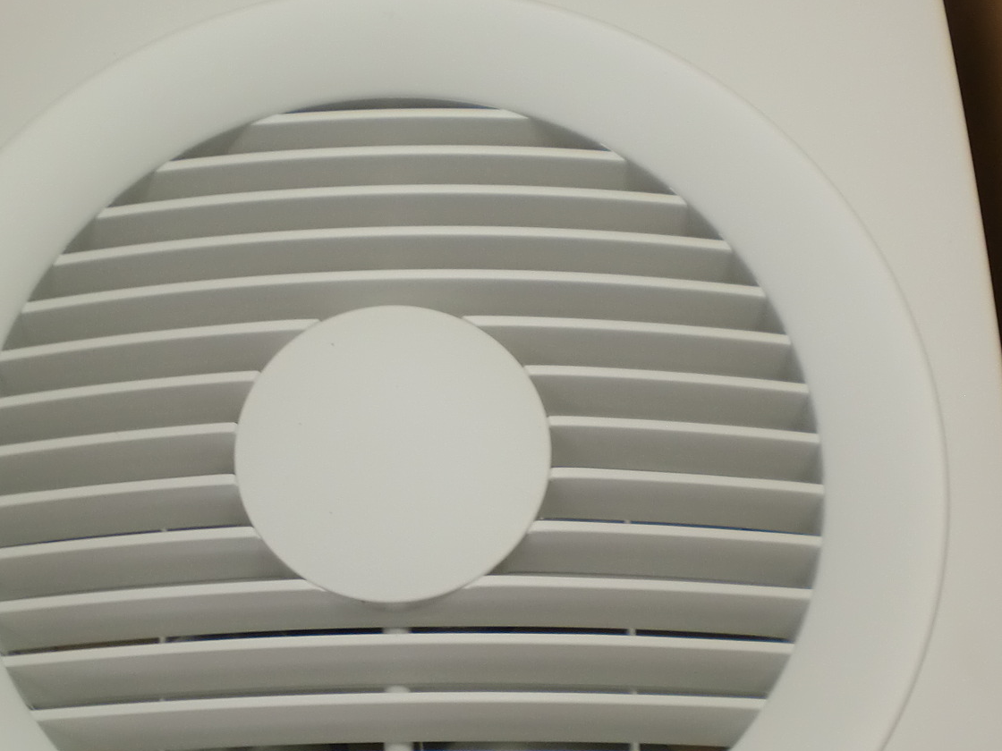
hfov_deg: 30.2
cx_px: 401
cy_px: 498
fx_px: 1853
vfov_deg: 22.8
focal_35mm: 64
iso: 80
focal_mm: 6.3
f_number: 3.1
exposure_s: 1/60
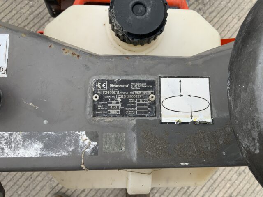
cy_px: 98
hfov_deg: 61.7
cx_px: 132
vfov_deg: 48.2
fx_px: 220
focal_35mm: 29
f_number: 1.8
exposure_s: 1/122
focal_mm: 3
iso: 25
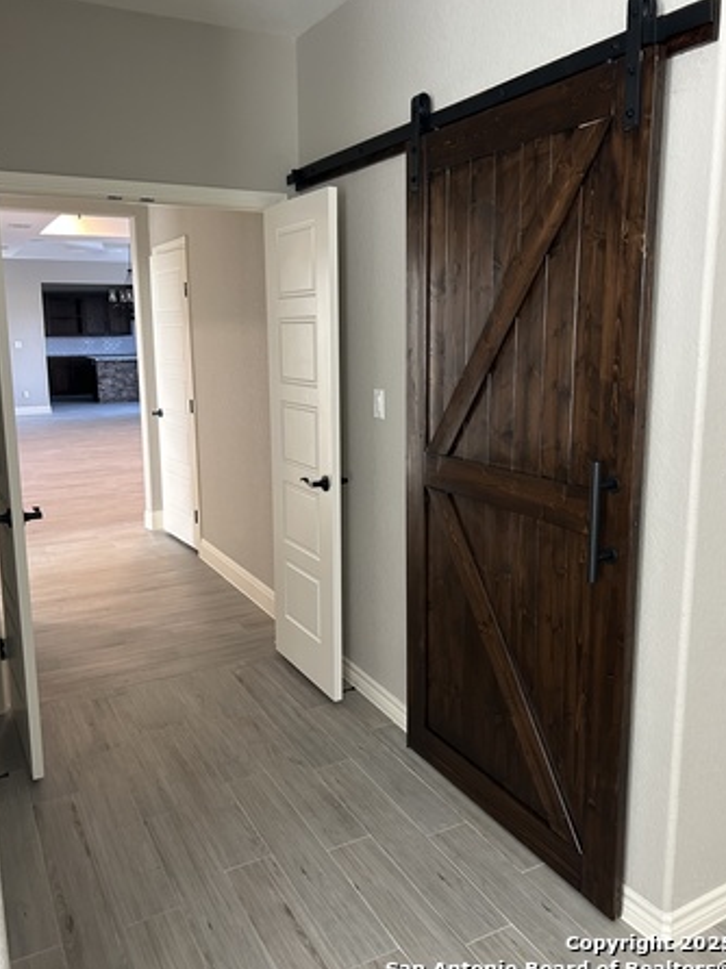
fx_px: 784
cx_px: 348
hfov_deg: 49.7
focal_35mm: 28
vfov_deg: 63.4
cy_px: 461
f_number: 1.5
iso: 200
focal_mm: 5.7
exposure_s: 1/60
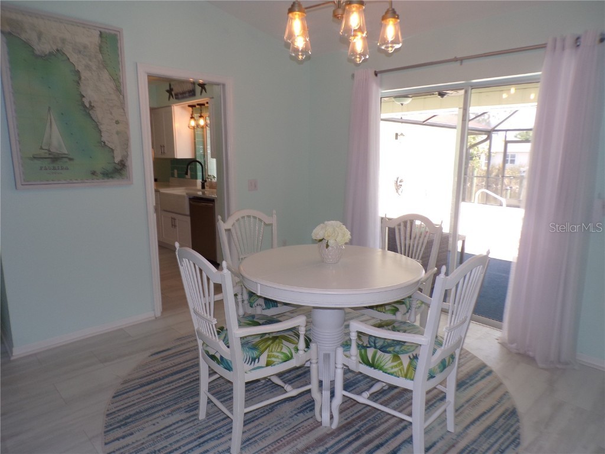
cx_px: 302
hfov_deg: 71.6
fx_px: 419
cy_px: 227
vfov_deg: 56.8
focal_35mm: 24
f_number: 4.3
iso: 80
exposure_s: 1/50
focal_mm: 4.3
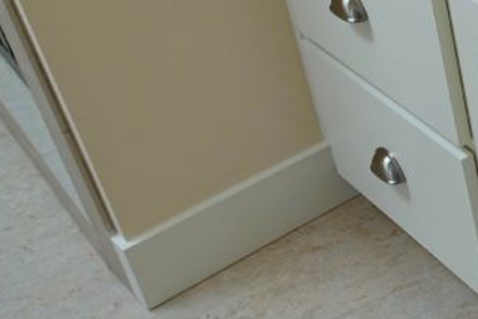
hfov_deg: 22.5
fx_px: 1023
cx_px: 679
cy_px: 20
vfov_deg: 17.4
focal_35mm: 77
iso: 125
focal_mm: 8.8
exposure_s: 1/80
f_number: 3.2
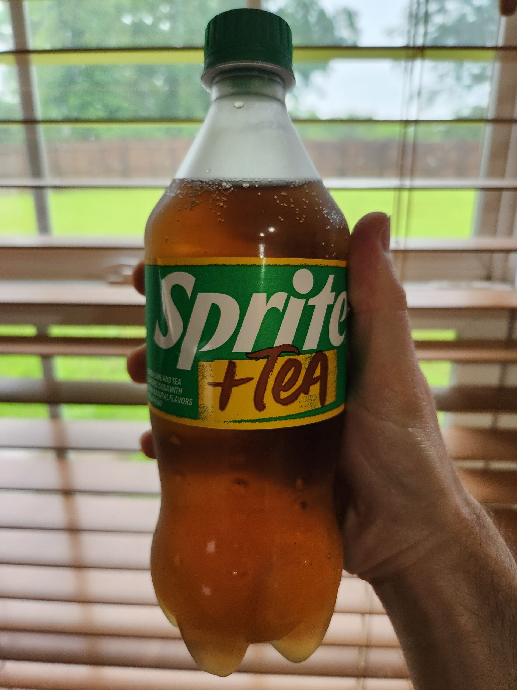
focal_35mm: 23
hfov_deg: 58.9
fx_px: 458
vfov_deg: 73.9
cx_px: 258
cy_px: 345
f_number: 1.8
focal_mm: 5.4
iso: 500
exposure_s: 1/120
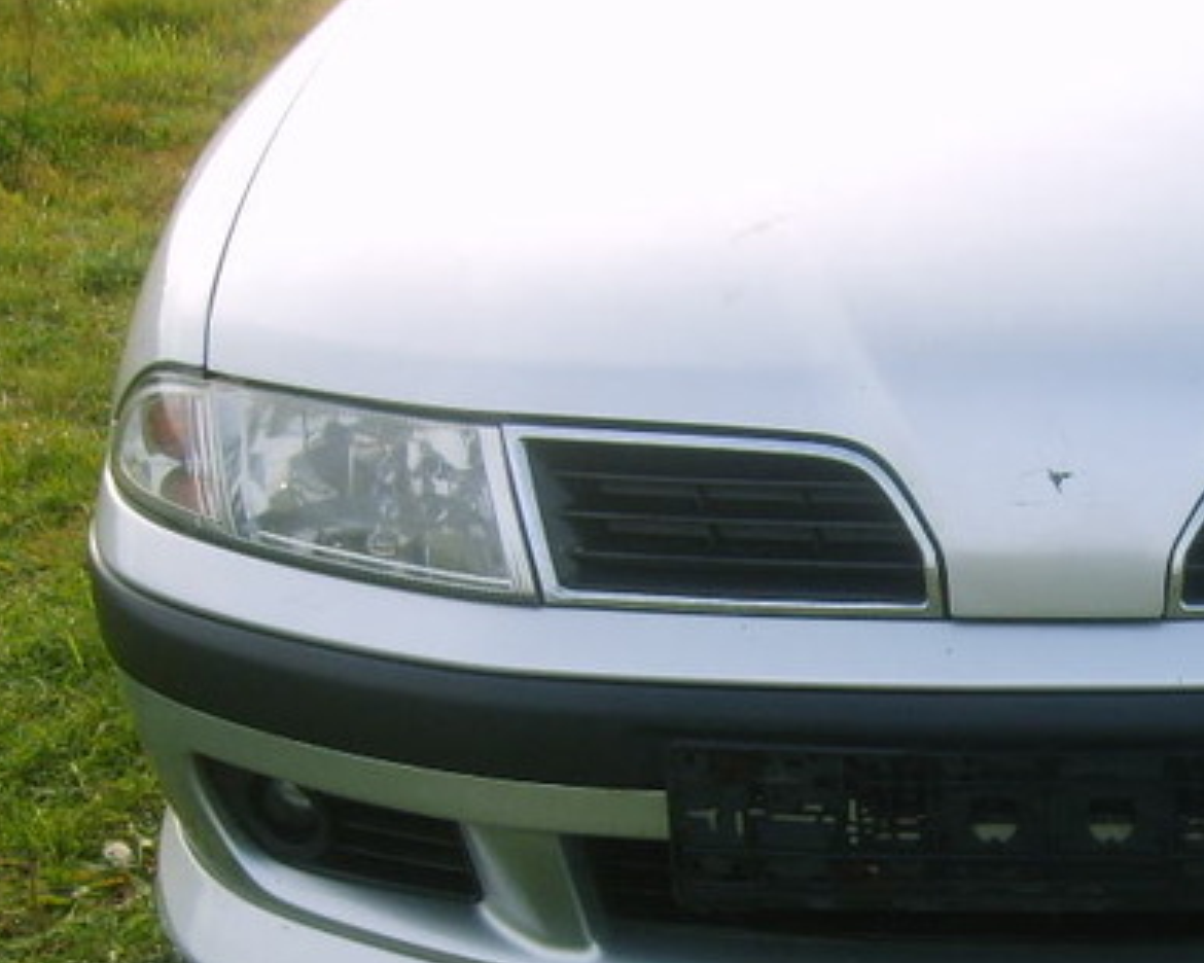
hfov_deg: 26.2
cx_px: 1090
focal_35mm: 70
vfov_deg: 21.7
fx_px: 2494
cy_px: 719
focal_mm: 5.8
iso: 50
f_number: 2.8
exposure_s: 1/350
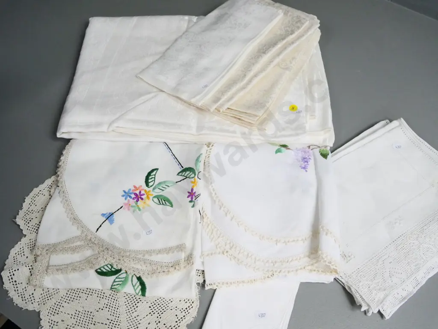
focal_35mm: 30
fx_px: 380
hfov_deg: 60.0
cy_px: 164
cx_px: 219
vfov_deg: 46.8
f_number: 5.6
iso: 3200
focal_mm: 15
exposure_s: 1/160
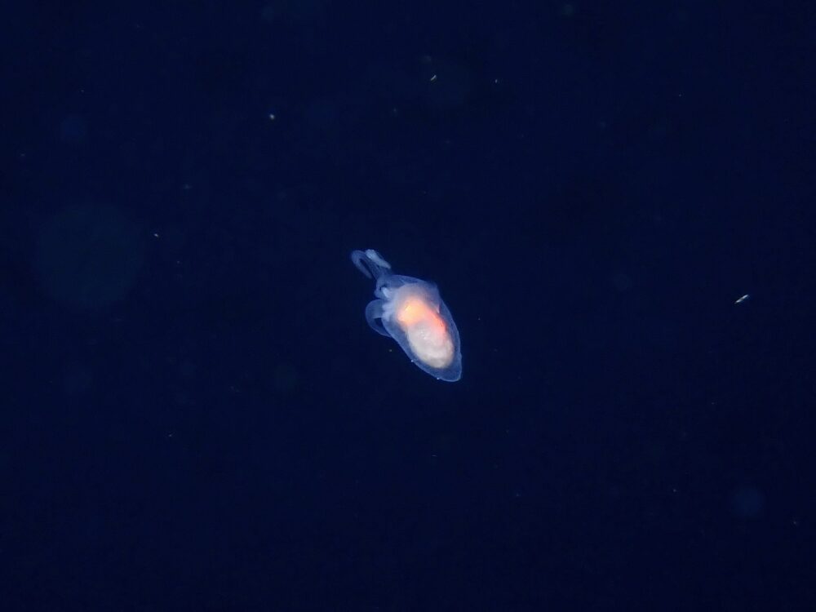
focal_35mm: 100
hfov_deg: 19.6
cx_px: 408
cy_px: 306
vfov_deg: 14.8
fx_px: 2357
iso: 250
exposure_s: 1/200
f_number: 6.3
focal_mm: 18
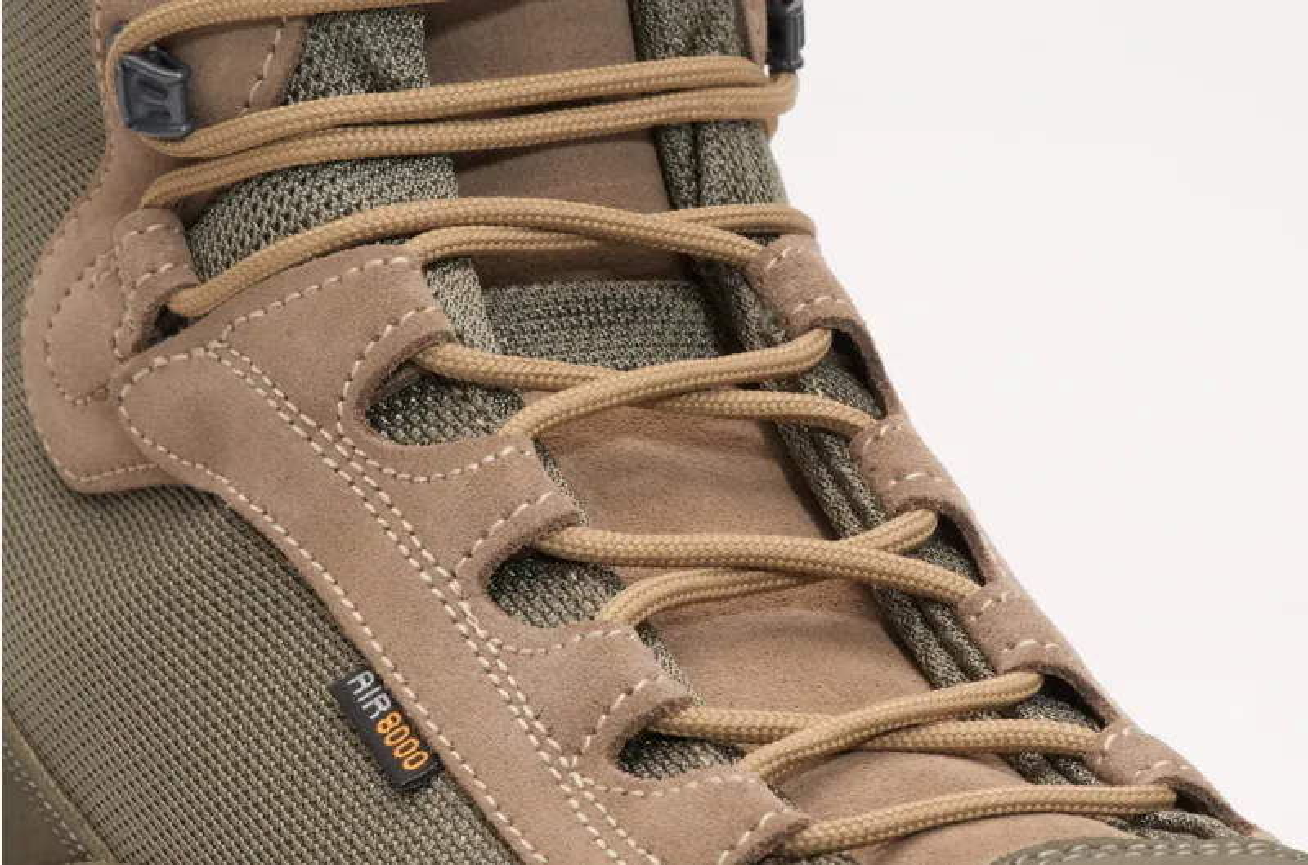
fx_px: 5708
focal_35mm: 158
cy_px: 432
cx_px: 654
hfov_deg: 13.1
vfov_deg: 8.7
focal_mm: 105
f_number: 22
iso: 100
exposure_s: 1/60
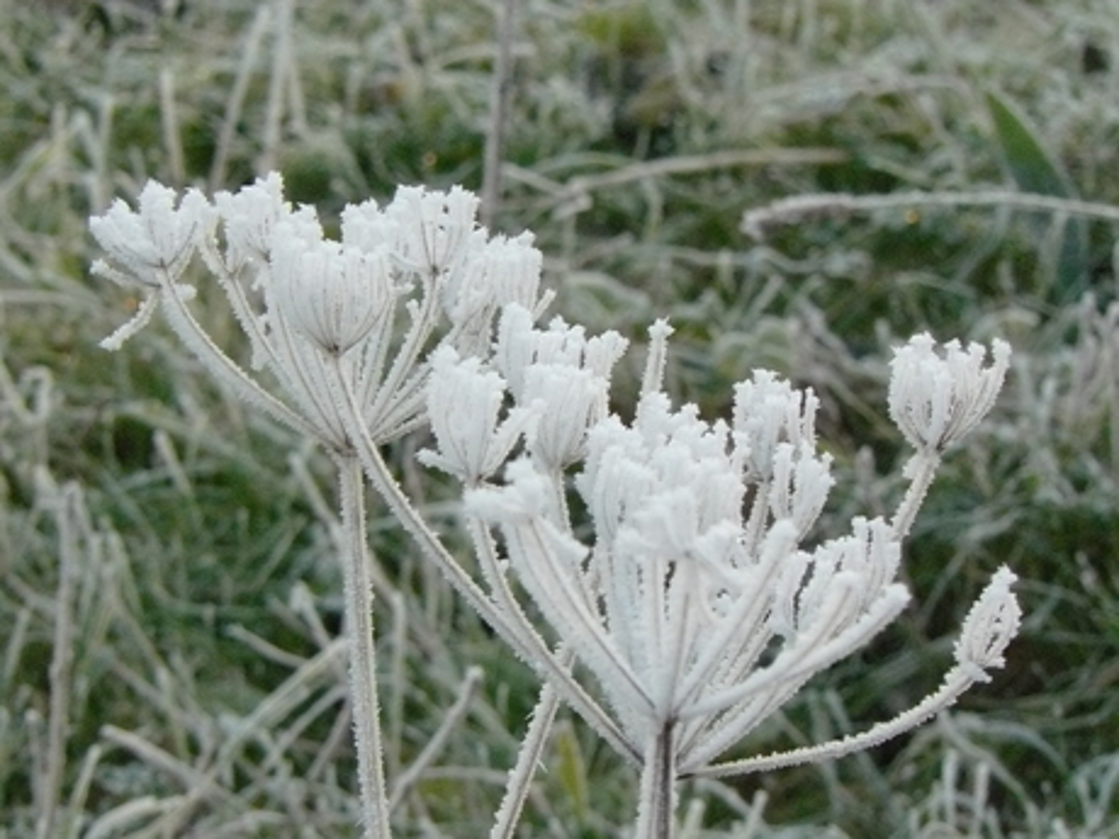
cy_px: 420
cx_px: 560
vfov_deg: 3.9
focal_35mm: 378
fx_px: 12219
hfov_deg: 5.2
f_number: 5.6
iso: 400
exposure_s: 1/250
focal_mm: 52.5
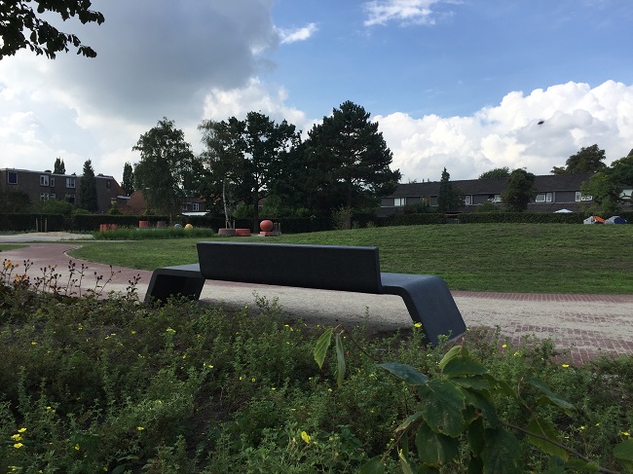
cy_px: 237
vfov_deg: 48.2
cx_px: 316
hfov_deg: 61.7
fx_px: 530
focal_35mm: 29
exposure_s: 1/1647
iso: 32
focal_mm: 4.15
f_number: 2.2
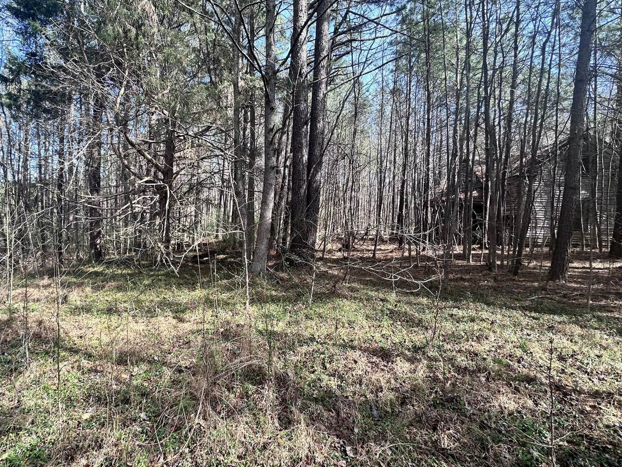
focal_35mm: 17
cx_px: 259
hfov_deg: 90.2
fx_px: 306
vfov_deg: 74.6
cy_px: 214
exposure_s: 1/273
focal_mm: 2.22
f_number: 2.2
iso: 40
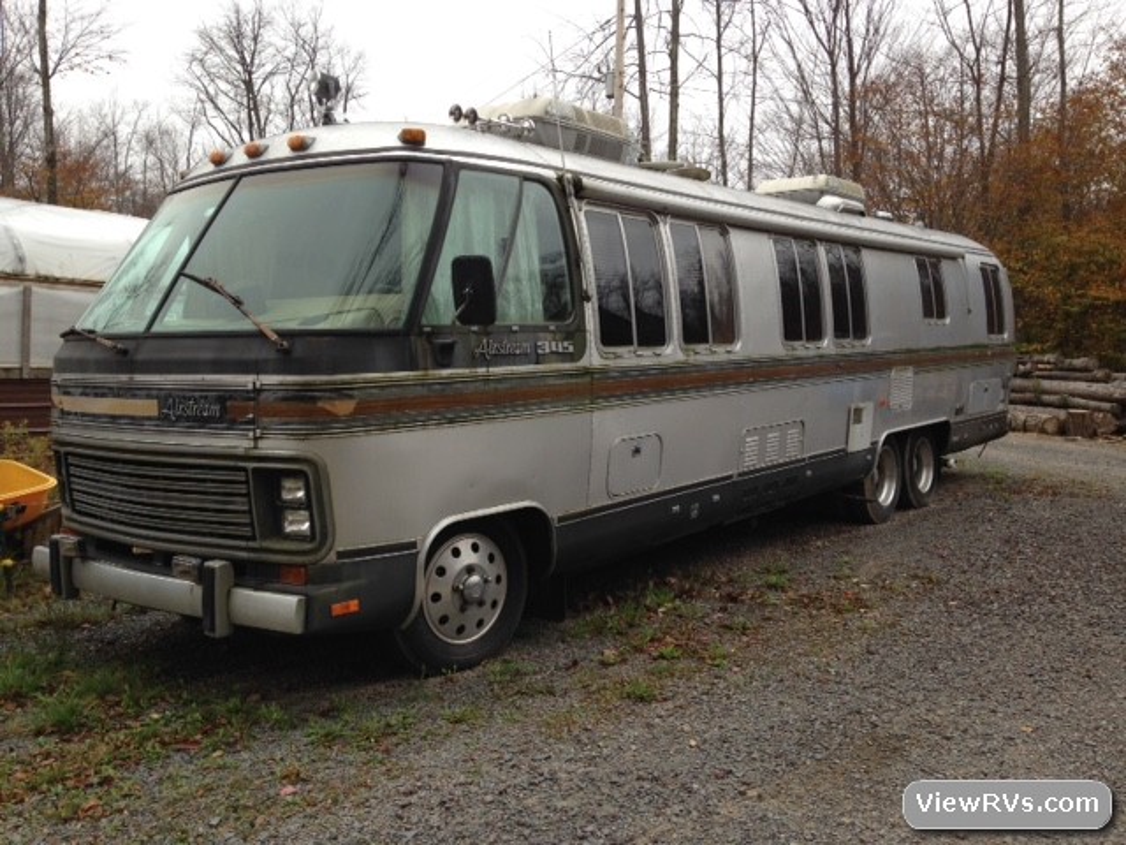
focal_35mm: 33
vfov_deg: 42.9
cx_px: 563
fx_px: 1073
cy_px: 422
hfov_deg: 55.4
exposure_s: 1/213
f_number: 2.4
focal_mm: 4.12
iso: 50
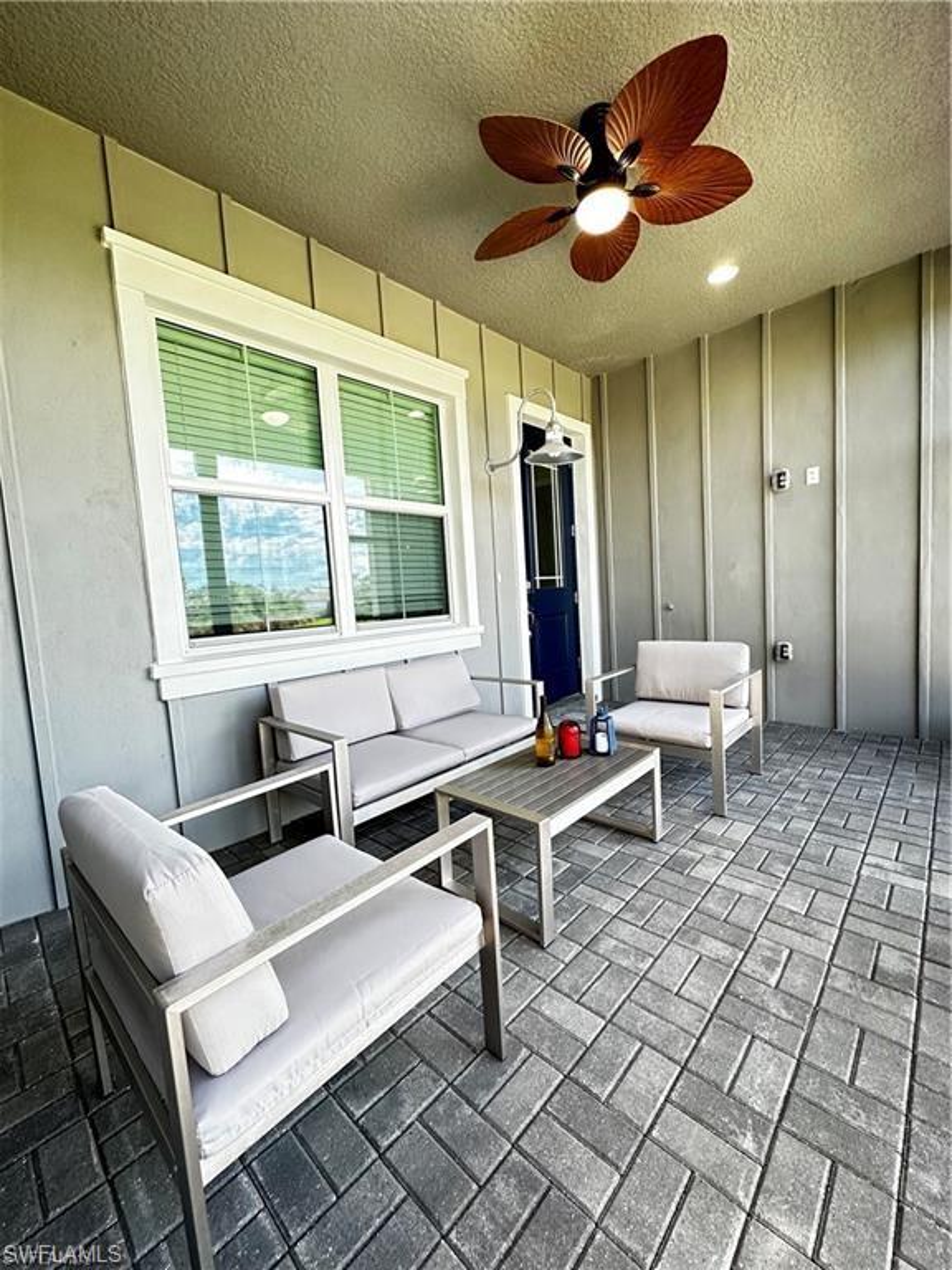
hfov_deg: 85.7
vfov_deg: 102.1
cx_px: 476
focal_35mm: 14
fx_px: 513
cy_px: 635
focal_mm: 2.22
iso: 250
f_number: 2.2
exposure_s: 1/120
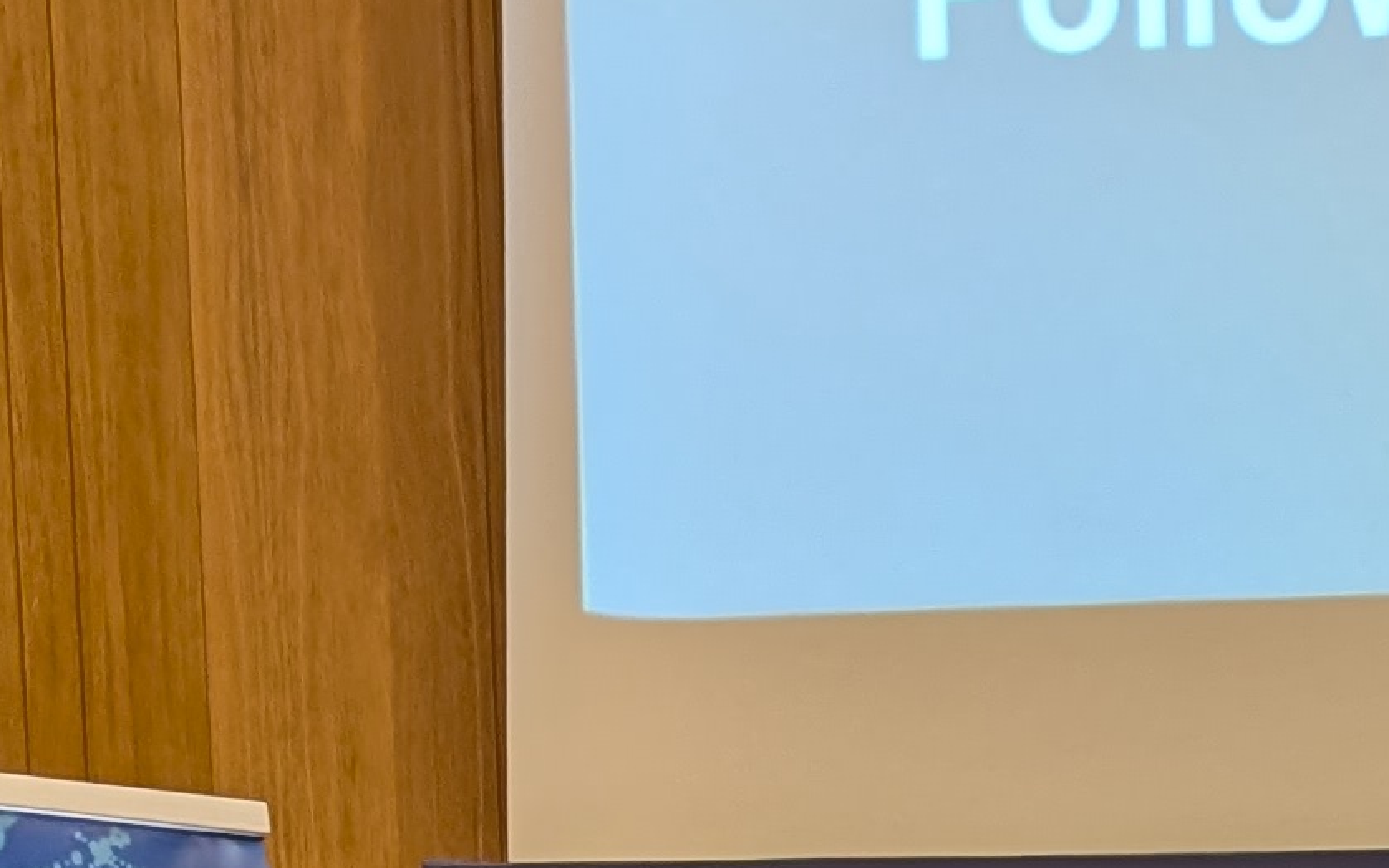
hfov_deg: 16.5
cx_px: 1379
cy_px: 2216
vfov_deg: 9.3
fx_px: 4695
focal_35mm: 124
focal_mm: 6.9
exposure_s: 1/100
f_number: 1.68
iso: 386
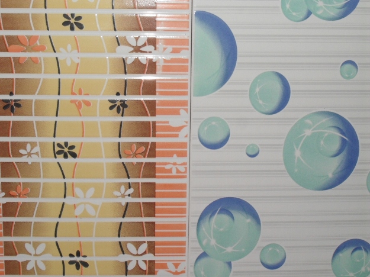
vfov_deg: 18.2
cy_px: 138
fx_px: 865
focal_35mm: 81
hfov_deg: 24.1
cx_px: 185
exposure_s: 1/60
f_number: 11.8
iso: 120
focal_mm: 13.5
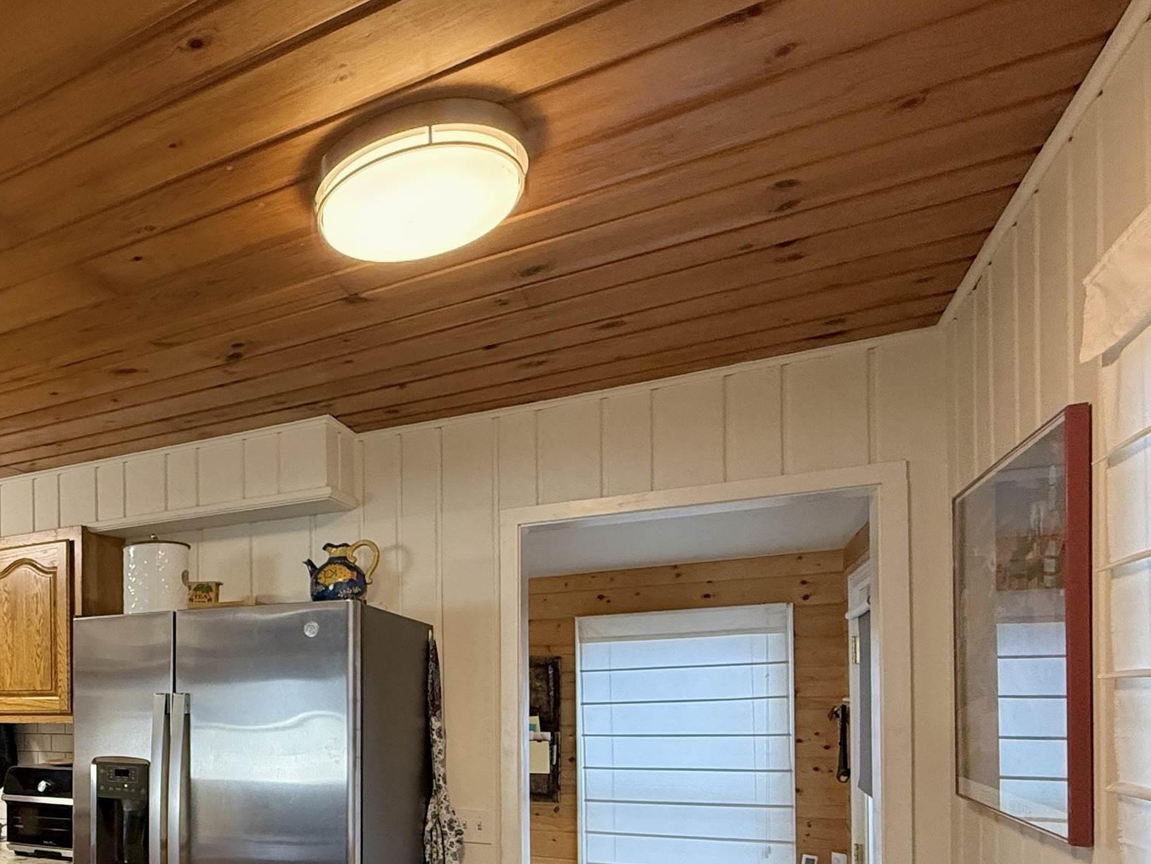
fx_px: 898
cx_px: 132
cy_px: 703
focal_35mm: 27
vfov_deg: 48.2
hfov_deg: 57.0
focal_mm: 2.22
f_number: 2.2
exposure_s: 1/120
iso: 400
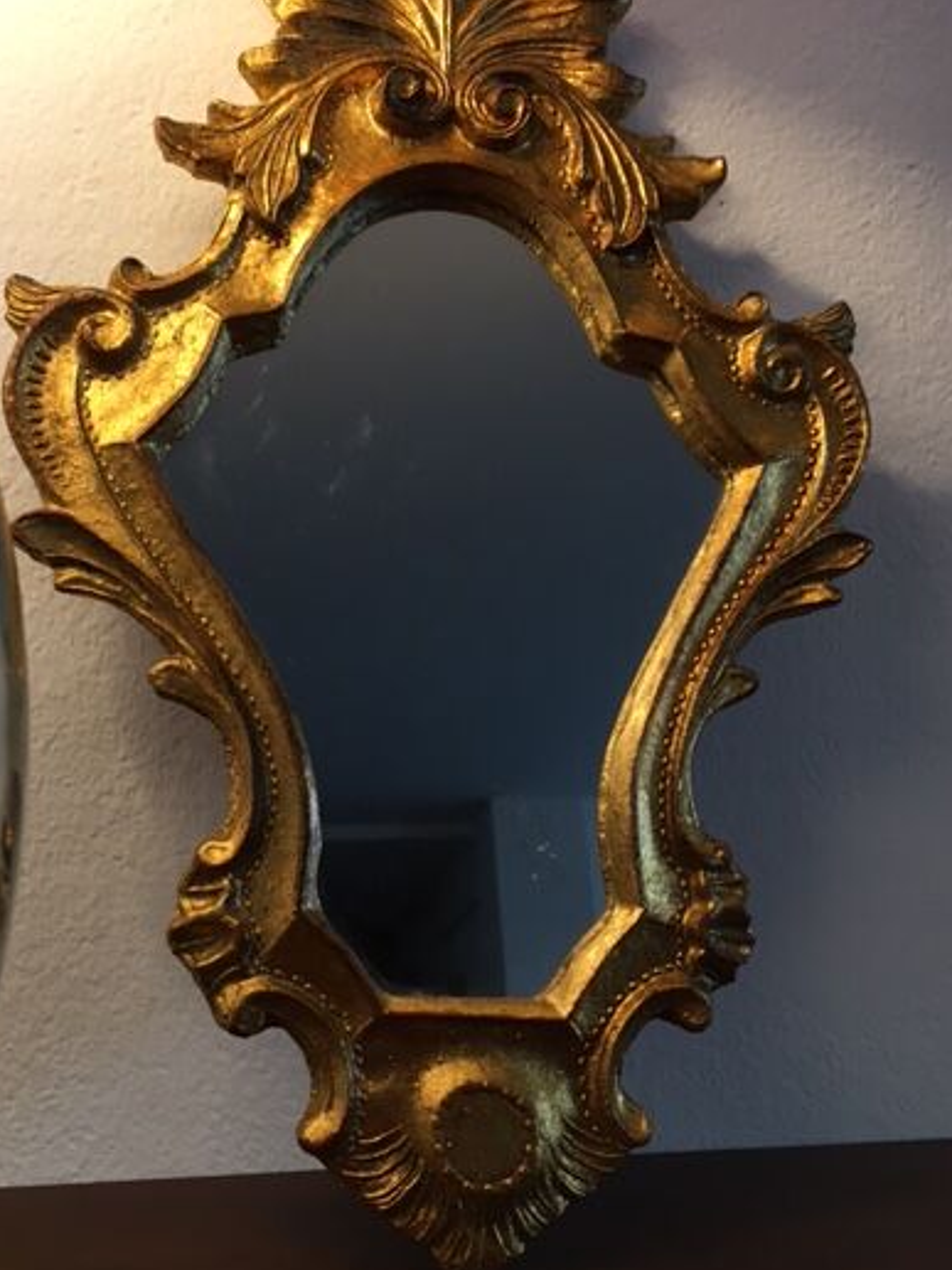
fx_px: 1320
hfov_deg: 39.6
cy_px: 618
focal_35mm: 36
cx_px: 408
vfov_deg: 51.3
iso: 80
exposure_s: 1/33
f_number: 2.2
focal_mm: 4.15
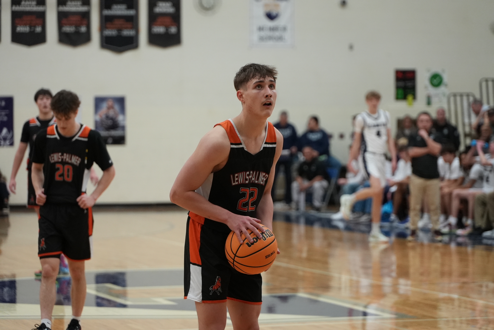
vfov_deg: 10.2
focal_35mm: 135
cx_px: 247
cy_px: 165
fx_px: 1853
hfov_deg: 15.2
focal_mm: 135
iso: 6400
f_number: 4
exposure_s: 1/800
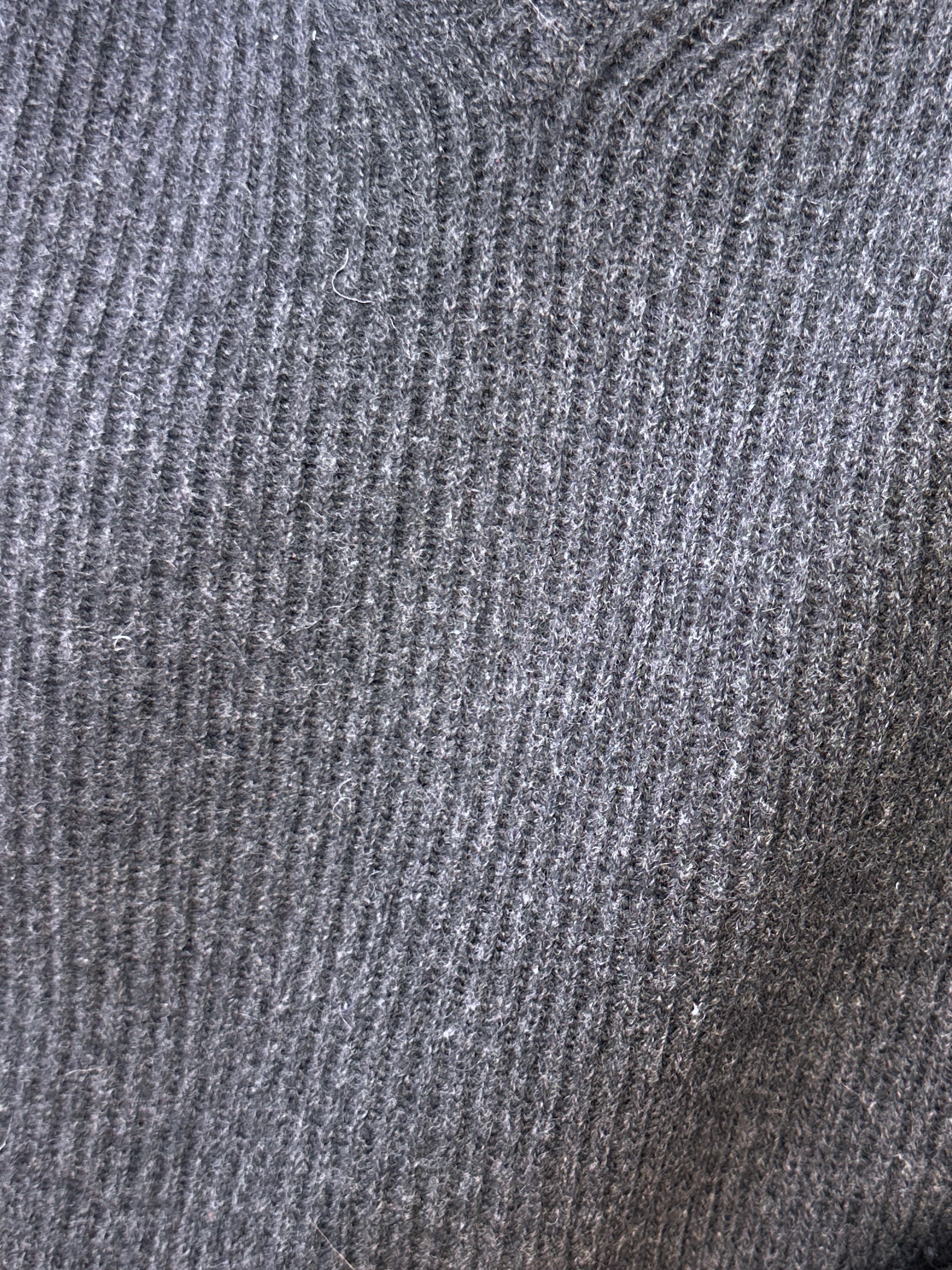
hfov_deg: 31.1
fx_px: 1687
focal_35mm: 46
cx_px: 689
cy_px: 595
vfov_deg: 41.2
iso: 125
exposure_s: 1/100
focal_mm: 6.86
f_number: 1.78
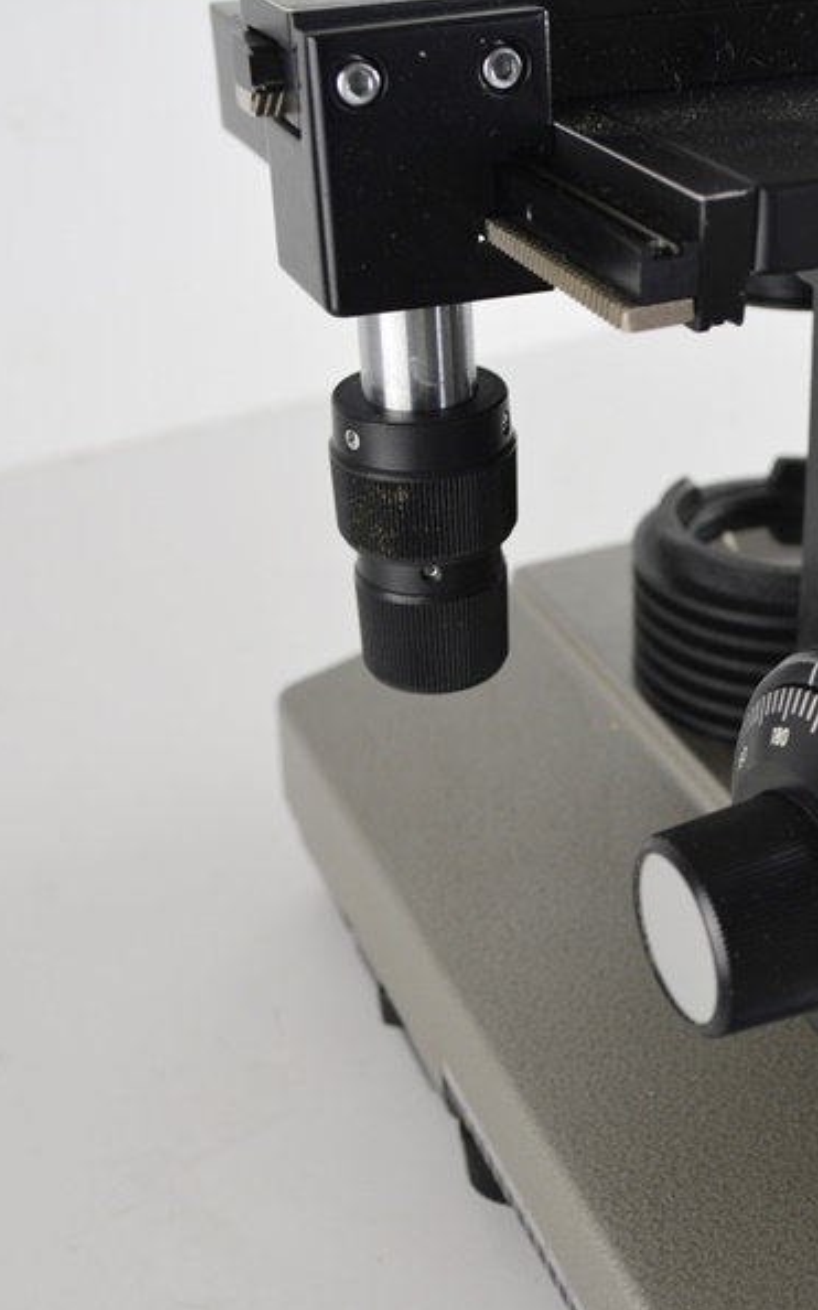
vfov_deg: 39.6
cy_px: 657
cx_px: 664
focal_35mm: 51
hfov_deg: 24.9
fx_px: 1820
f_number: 5.6
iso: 400
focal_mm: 22
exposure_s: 1/125
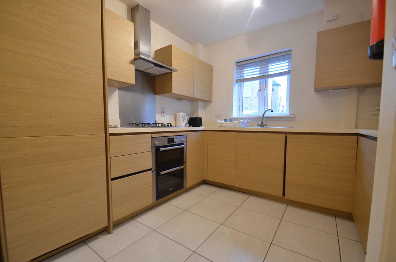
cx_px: 198
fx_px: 165
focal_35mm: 15
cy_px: 131
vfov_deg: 77.1
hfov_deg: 100.5
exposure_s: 1/30
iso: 800
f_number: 3.5
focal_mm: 10
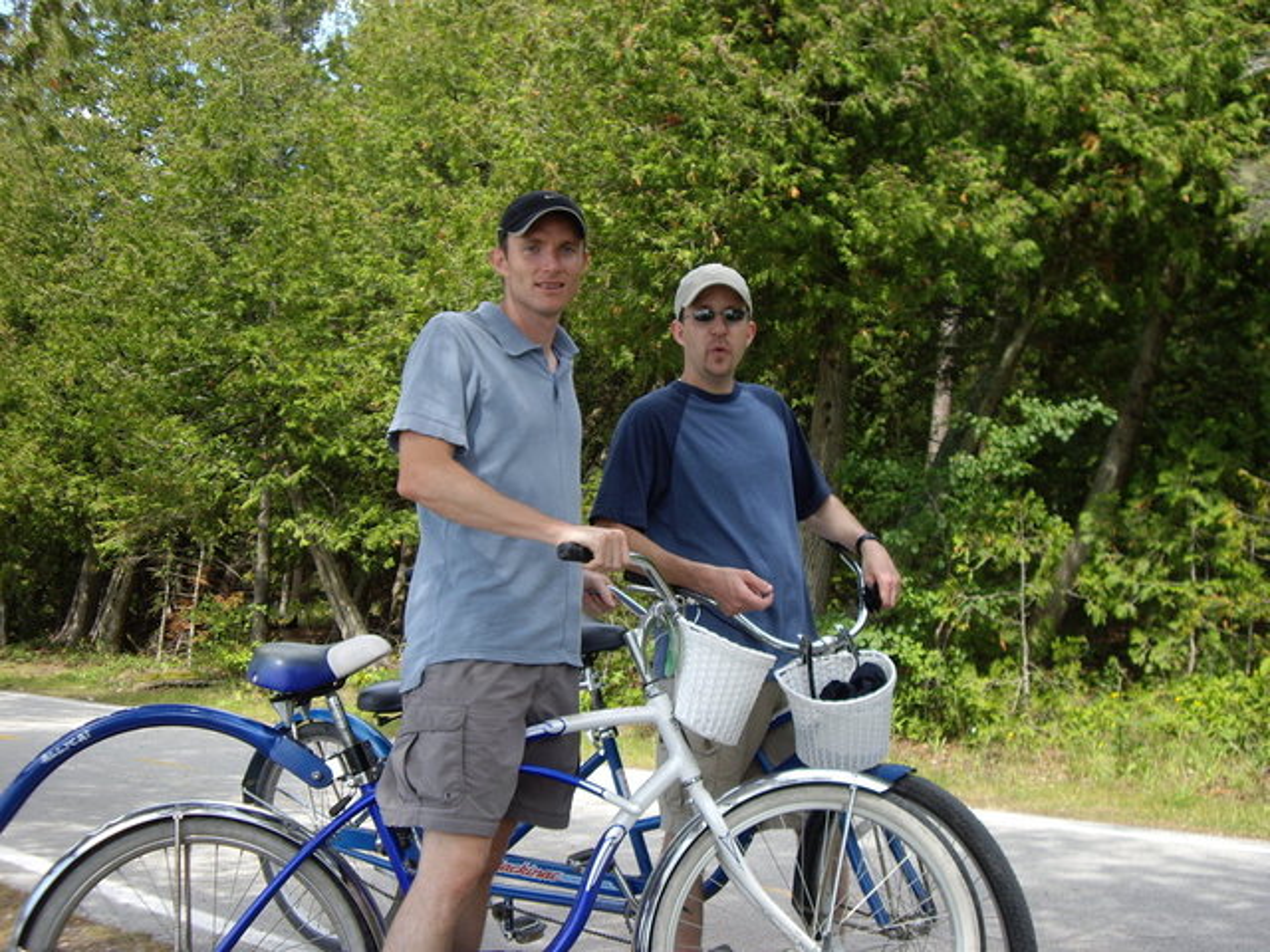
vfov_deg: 30.9
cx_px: 635
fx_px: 1724
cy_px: 476
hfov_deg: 40.4
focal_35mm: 47
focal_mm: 7.6
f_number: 3
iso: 50
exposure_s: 1/160
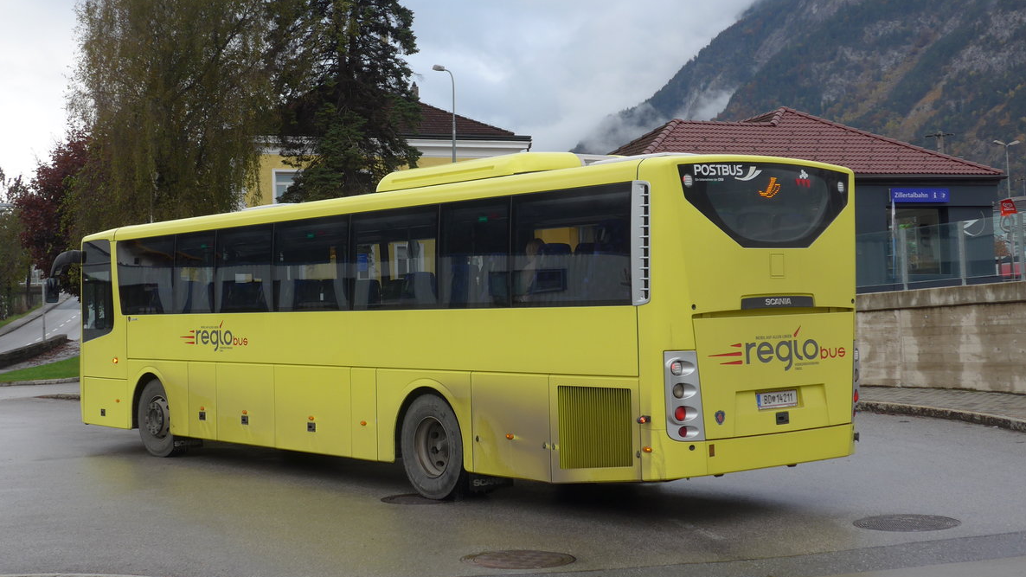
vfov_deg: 22.2
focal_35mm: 54
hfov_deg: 38.5
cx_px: 512
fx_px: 1469
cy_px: 239
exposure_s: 1/320
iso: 80
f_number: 3.2
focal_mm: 10.1
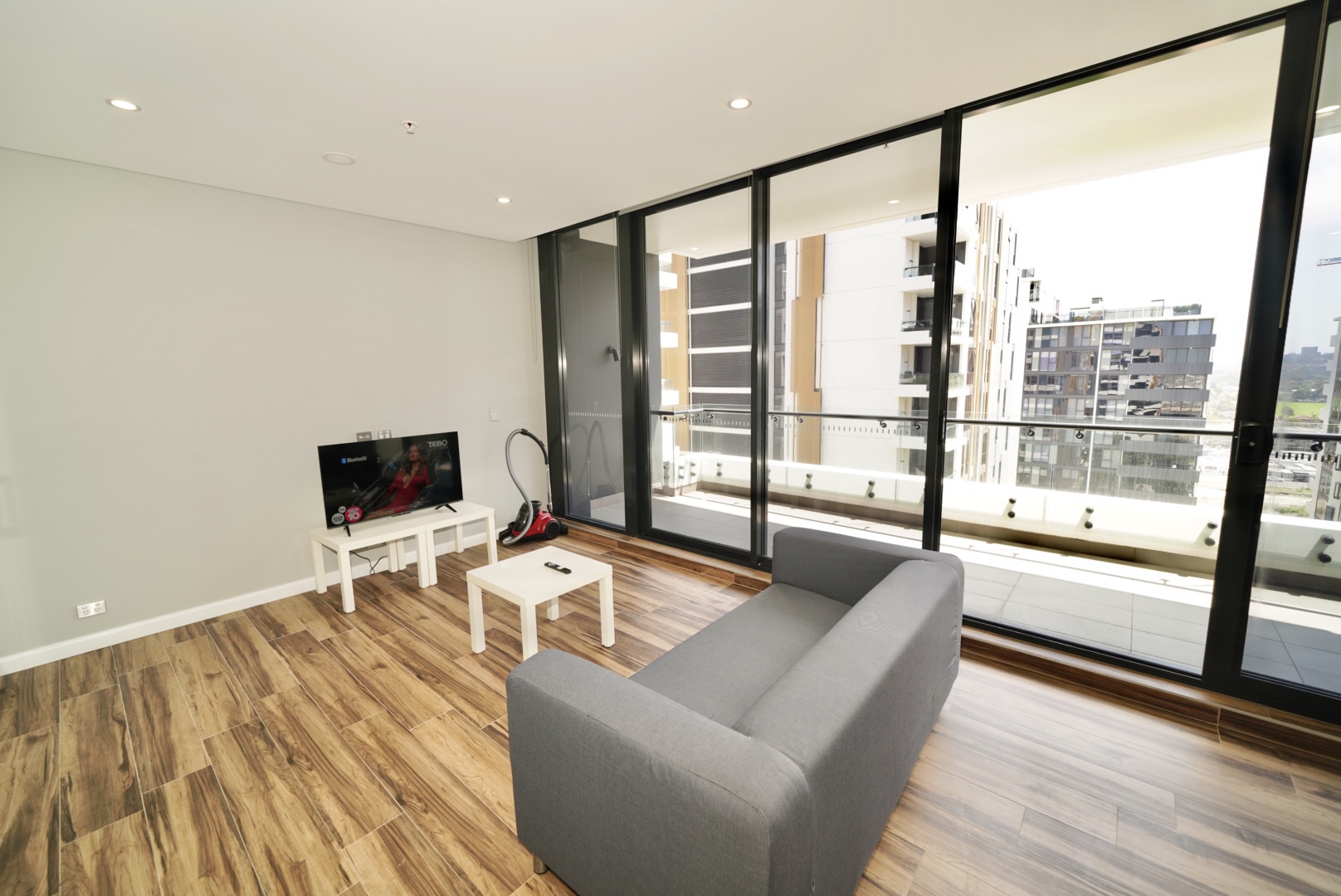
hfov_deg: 104.2
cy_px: 448
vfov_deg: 81.3
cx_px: 670
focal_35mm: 14
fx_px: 522
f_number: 5
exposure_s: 1/60
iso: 125
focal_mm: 14
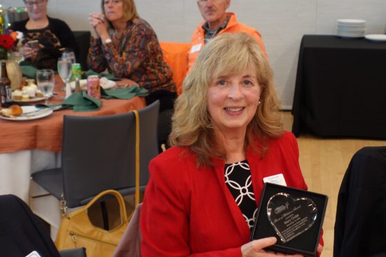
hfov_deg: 24.2
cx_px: 223
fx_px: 901
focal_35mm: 84
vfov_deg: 16.3
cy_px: 146
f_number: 2.8
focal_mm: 25.7
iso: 800
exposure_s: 1/15
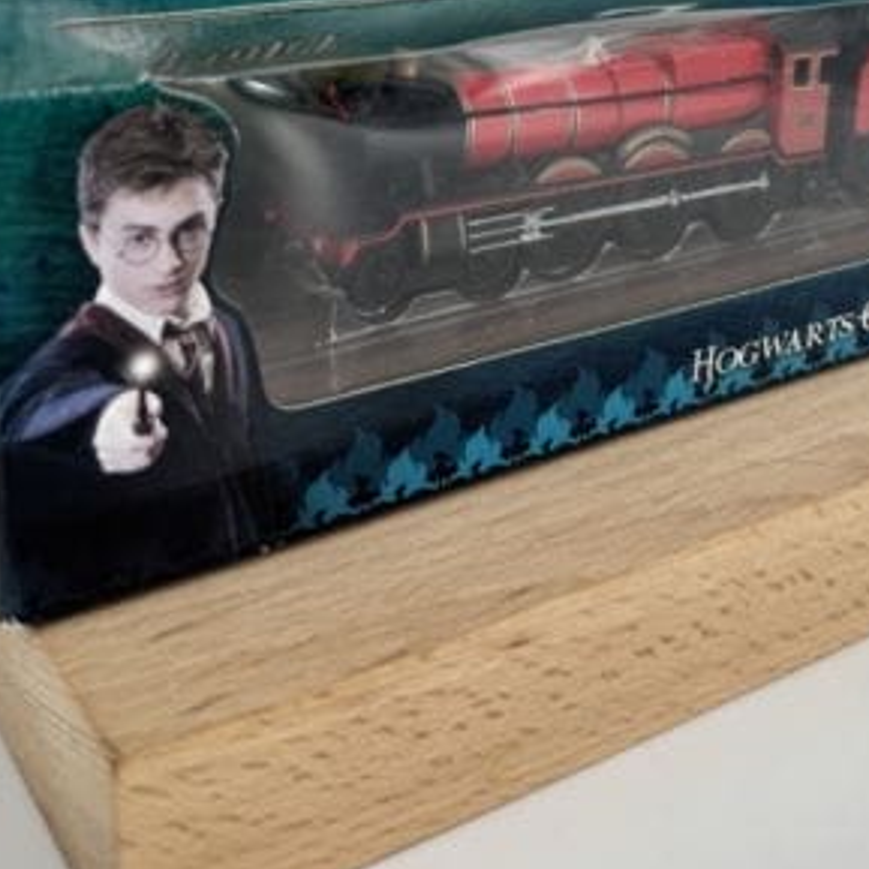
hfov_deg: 34.4
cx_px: 559
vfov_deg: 32.8
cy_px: 77
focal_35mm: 49
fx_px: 1392
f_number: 1.78
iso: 80
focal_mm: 6.76
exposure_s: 1/966
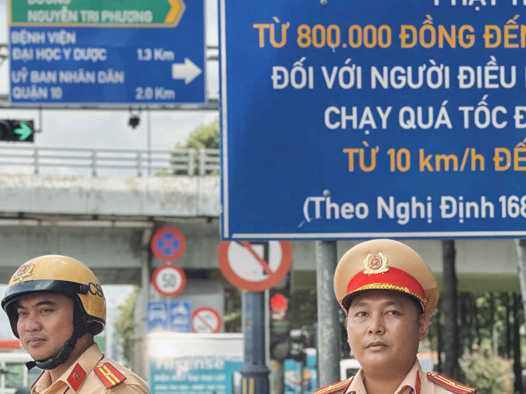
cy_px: 324
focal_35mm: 98
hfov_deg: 20.0
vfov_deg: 15.0
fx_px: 1489
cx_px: 227
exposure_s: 1/4098
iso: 100
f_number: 1.78
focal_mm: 6.76
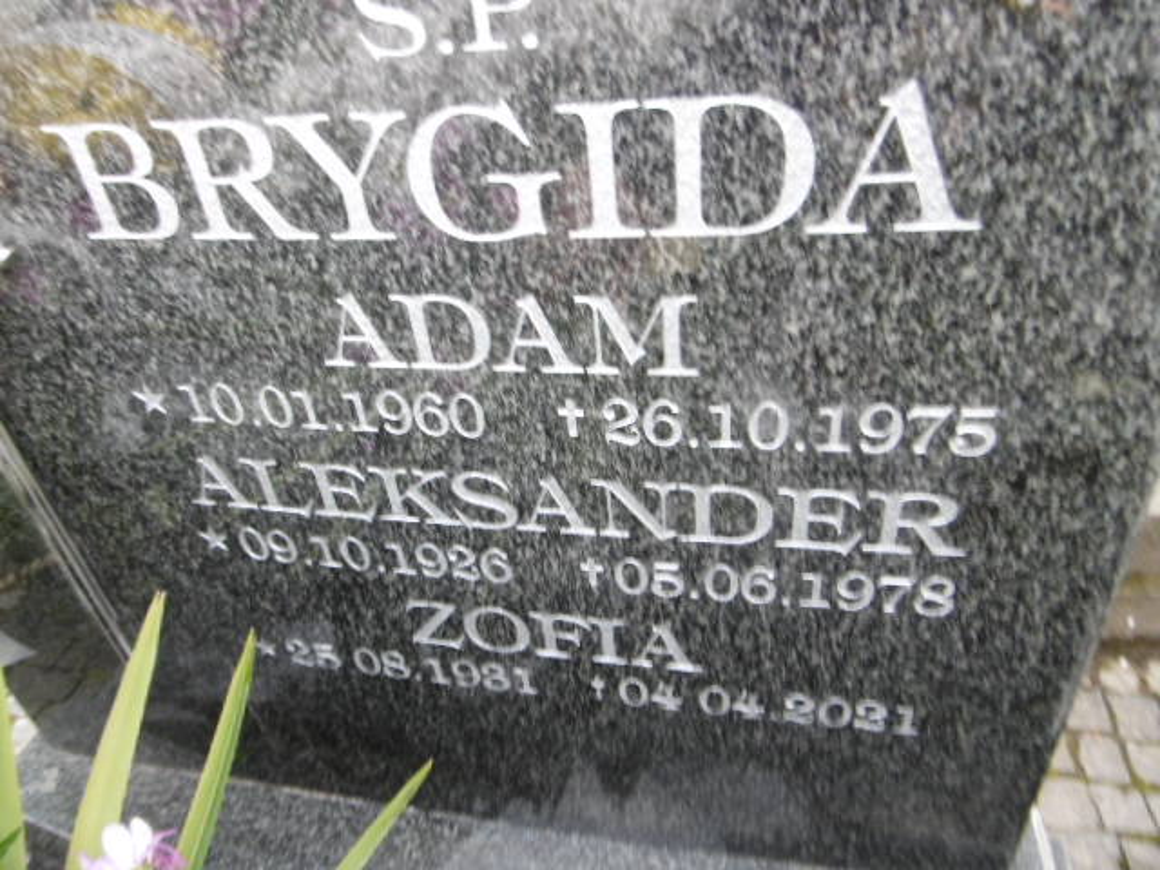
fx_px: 804
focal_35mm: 24
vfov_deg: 56.8
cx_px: 580
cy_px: 435
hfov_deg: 71.6
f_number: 3.1
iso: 100
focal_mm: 4.3
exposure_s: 1/60
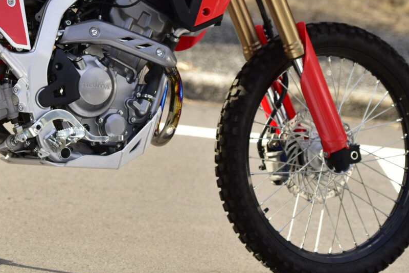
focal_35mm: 230
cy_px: -18
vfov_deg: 6.0
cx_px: 21
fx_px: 2614
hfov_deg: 8.9
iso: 160
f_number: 2.8
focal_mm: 92
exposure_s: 1/1250
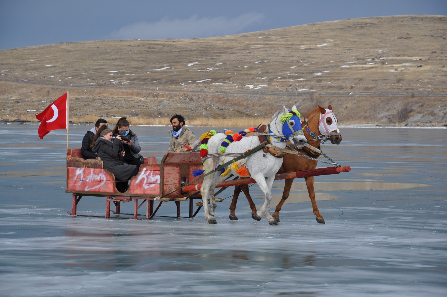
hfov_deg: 13.1
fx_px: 1953
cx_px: 224
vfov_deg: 8.7
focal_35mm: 158
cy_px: 148
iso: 200
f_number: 9
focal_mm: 105
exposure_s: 1/320
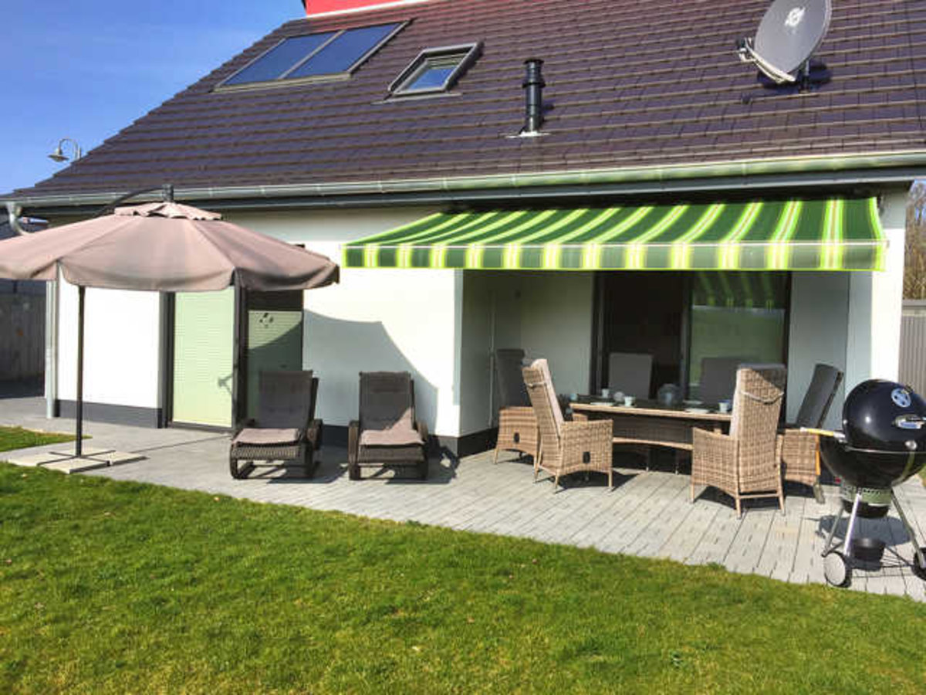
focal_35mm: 29
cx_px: 463
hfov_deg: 61.7
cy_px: 348
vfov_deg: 48.2
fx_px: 776
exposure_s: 1/2639
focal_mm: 4.15
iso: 32
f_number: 2.2
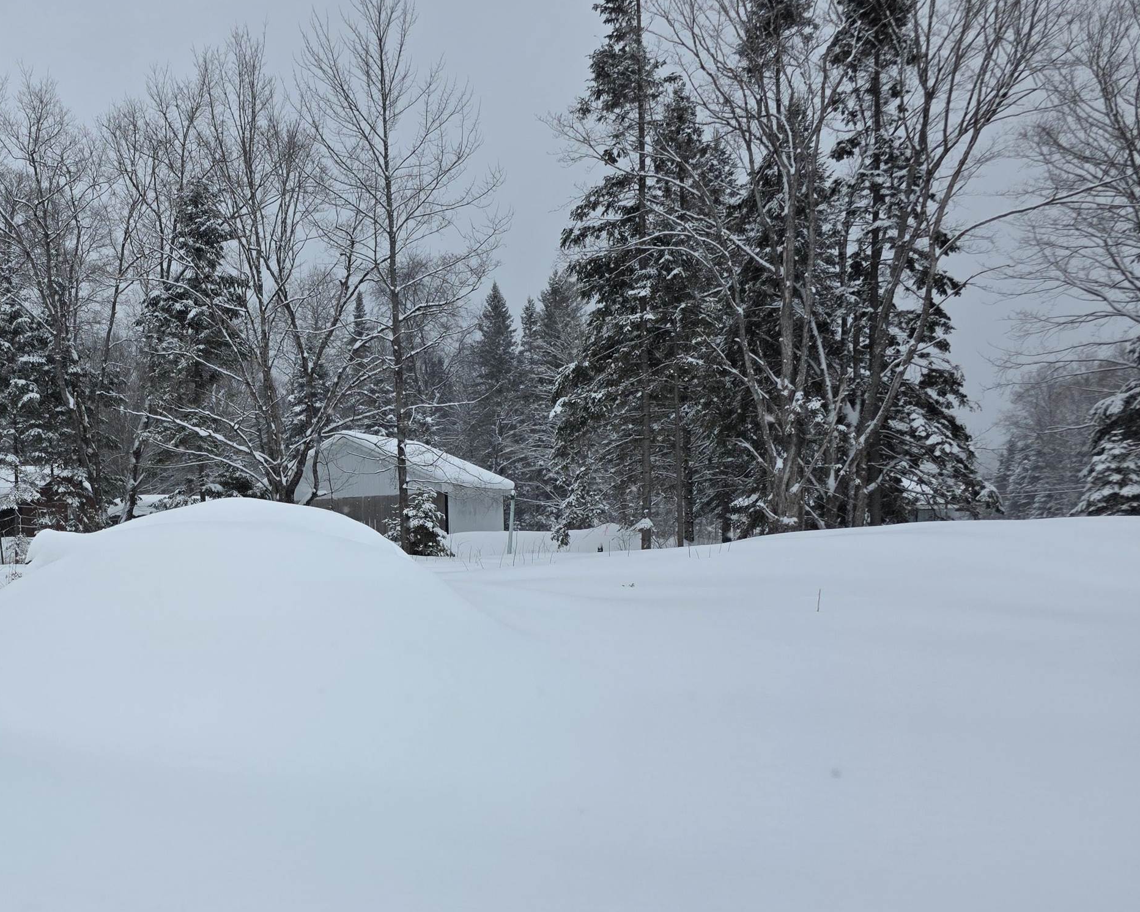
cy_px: 581
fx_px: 1248
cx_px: 218
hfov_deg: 46.4
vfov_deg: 39.8
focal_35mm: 37
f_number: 1.7
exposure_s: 1/7944
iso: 64
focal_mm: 6.3
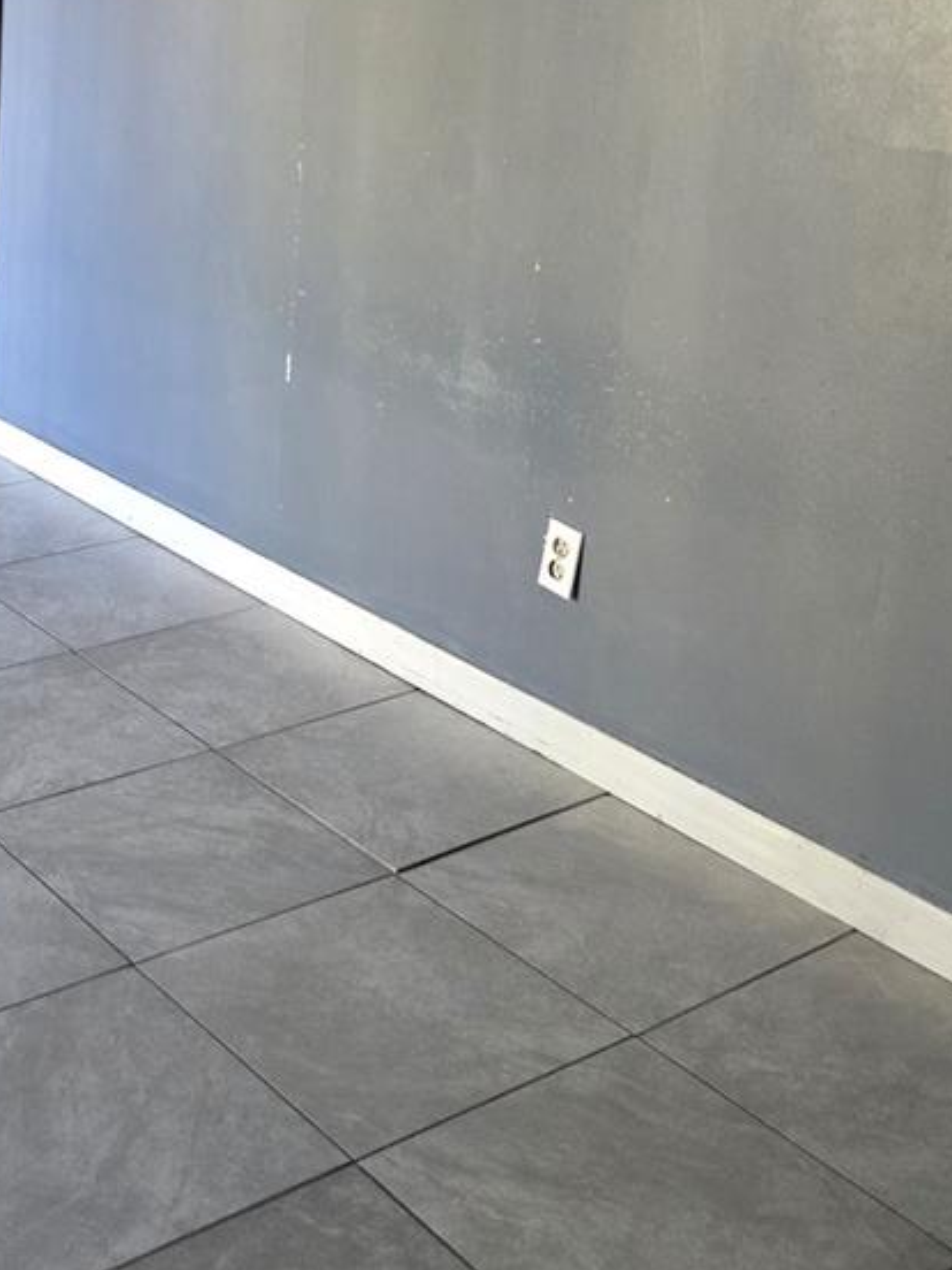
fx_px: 1833
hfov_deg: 28.5
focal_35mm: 50
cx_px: 195
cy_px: 60
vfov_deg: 35.3
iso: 640
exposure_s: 1/60
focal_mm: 6.3
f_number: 1.7
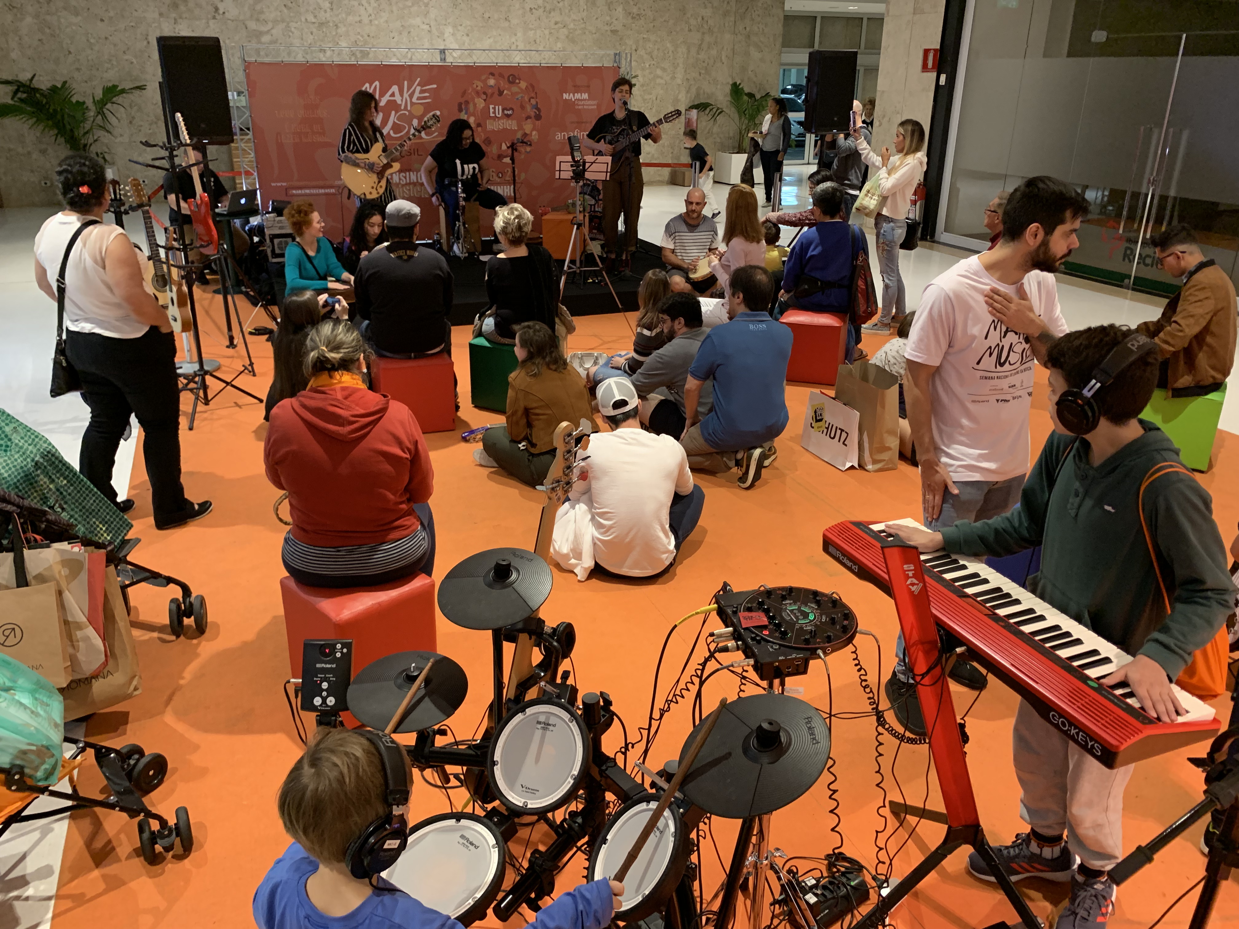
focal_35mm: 26
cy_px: 464
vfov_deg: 53.1
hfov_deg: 67.3
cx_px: 620
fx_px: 931
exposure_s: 1/60
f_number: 1.8
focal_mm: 4.25
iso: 250
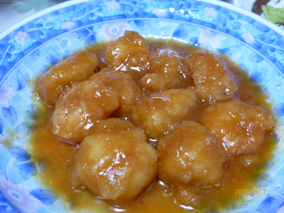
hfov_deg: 47.9
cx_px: 142
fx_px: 320
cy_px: 106
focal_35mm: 39
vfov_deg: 36.8
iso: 400
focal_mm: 6.9
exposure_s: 1/8
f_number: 3.9
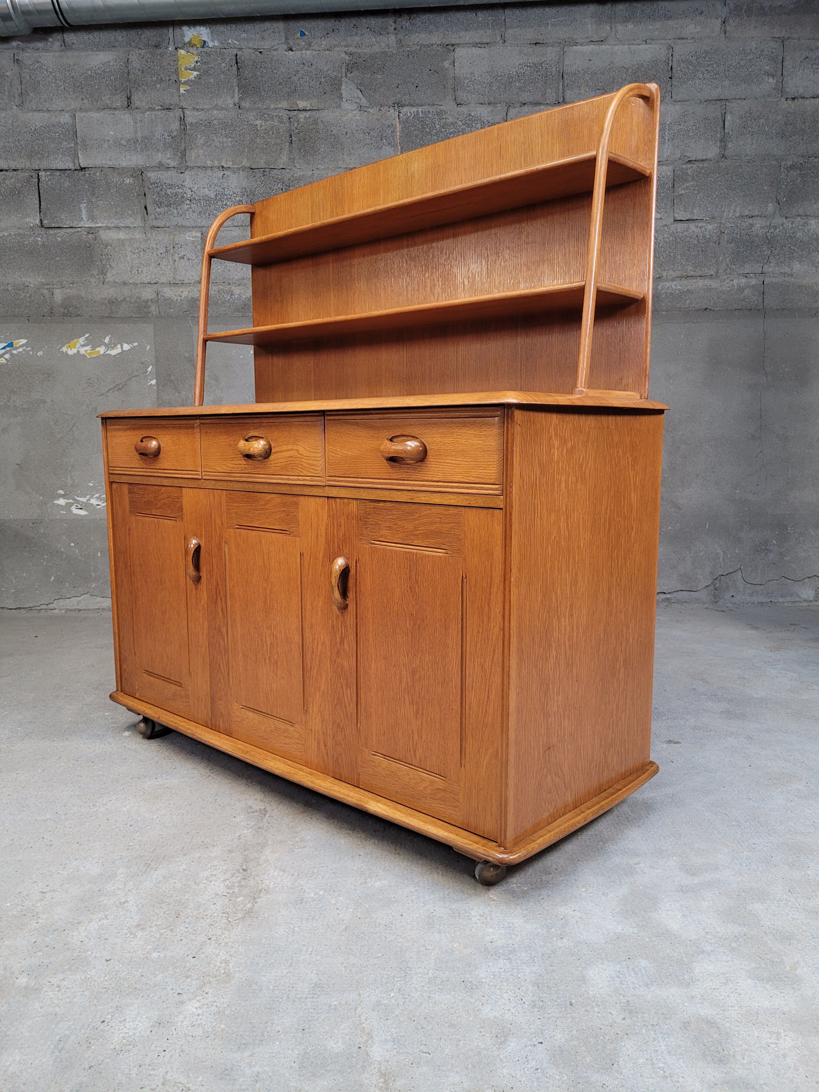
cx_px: 410
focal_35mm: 26
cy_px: 546
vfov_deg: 67.3
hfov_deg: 53.1
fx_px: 820
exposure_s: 1/100
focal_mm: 5.4
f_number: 1.8
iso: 200
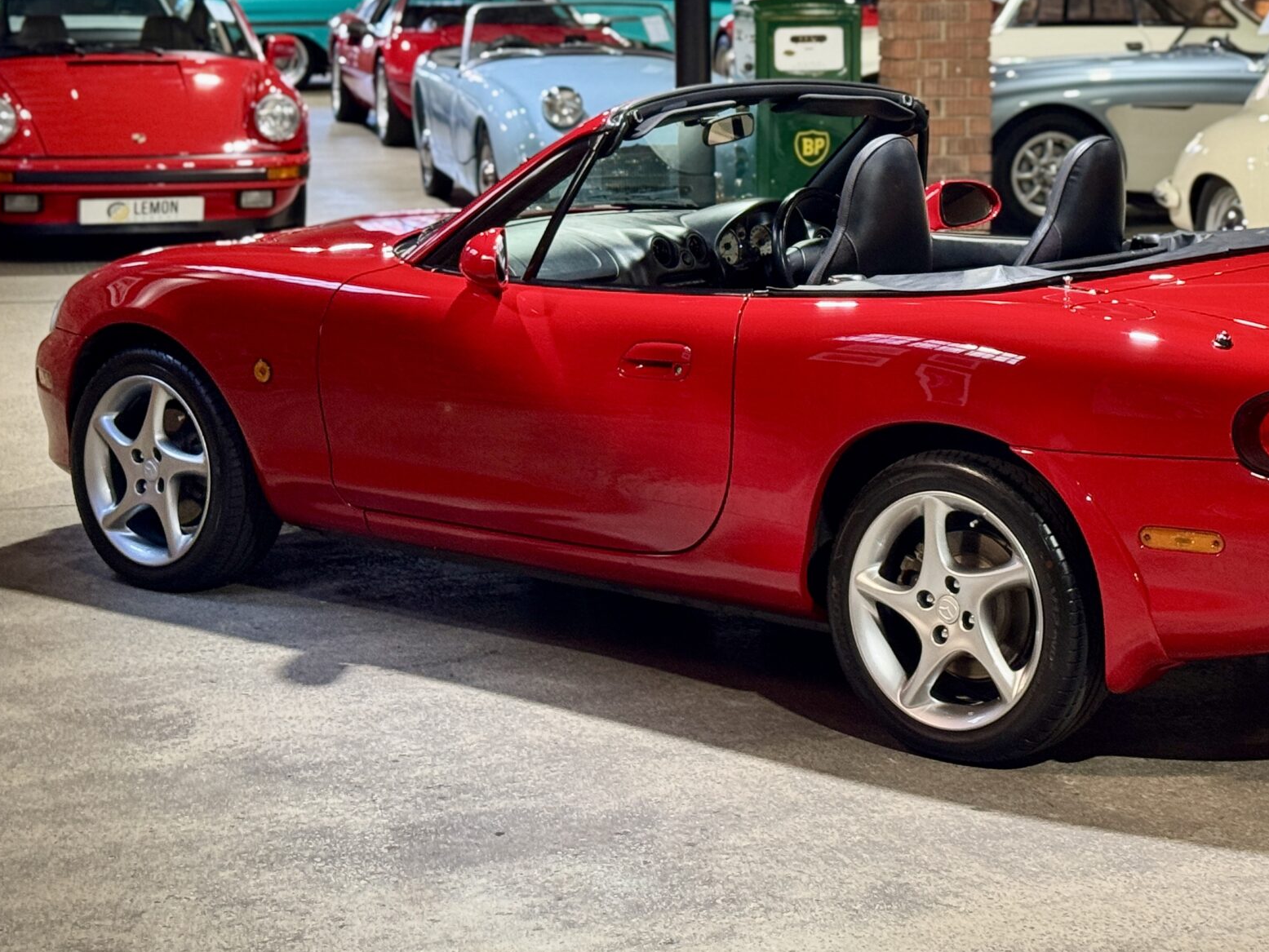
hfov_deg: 24.6
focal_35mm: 79
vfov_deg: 18.5
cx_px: 829
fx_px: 2897
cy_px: 179
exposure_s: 1/33
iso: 250
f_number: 1.78
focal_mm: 6.76
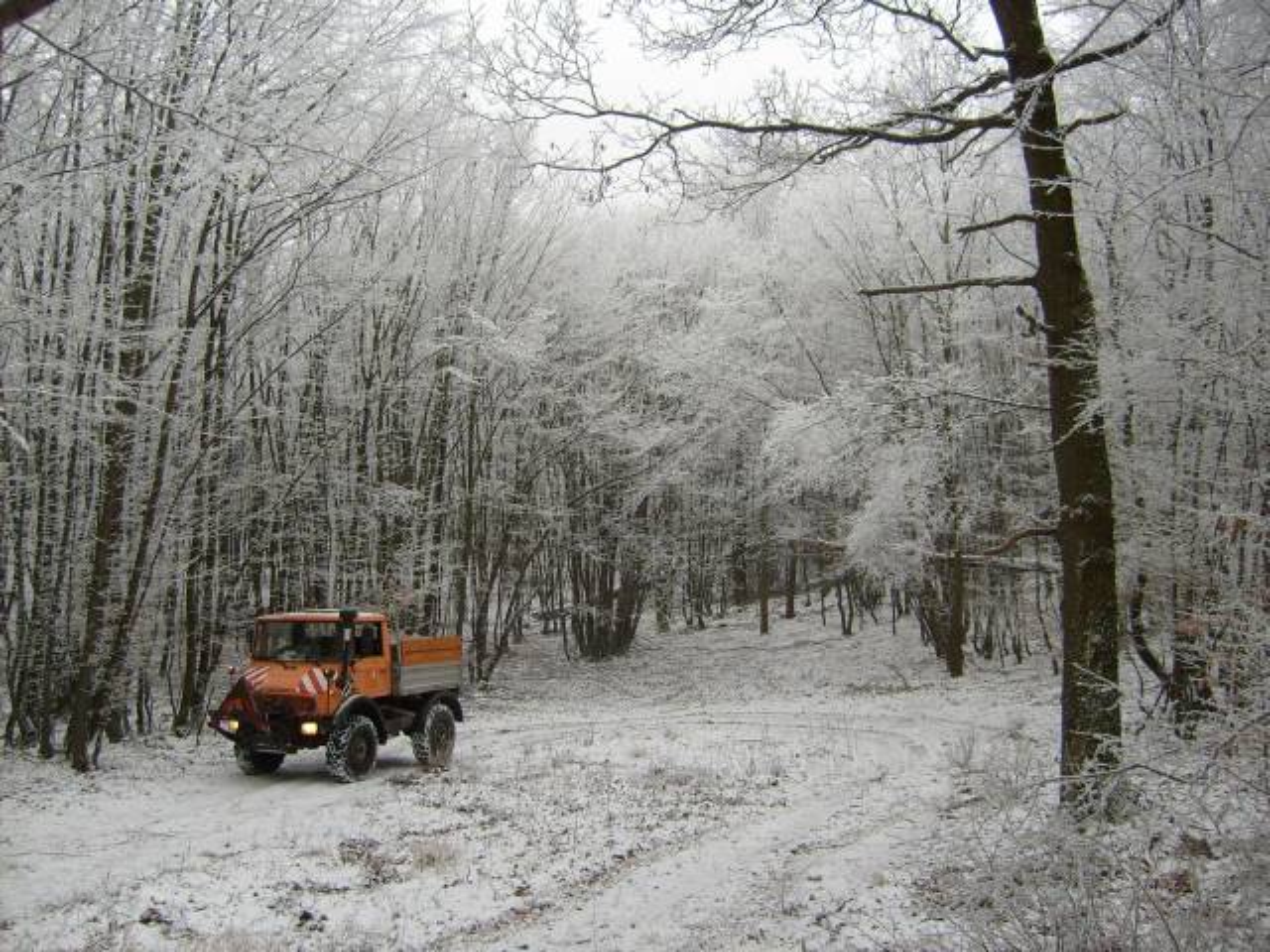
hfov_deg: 52.6
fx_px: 1284
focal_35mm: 35
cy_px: 476
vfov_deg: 40.7
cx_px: 635
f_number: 2.8
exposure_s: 1/125
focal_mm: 5.8
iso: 80
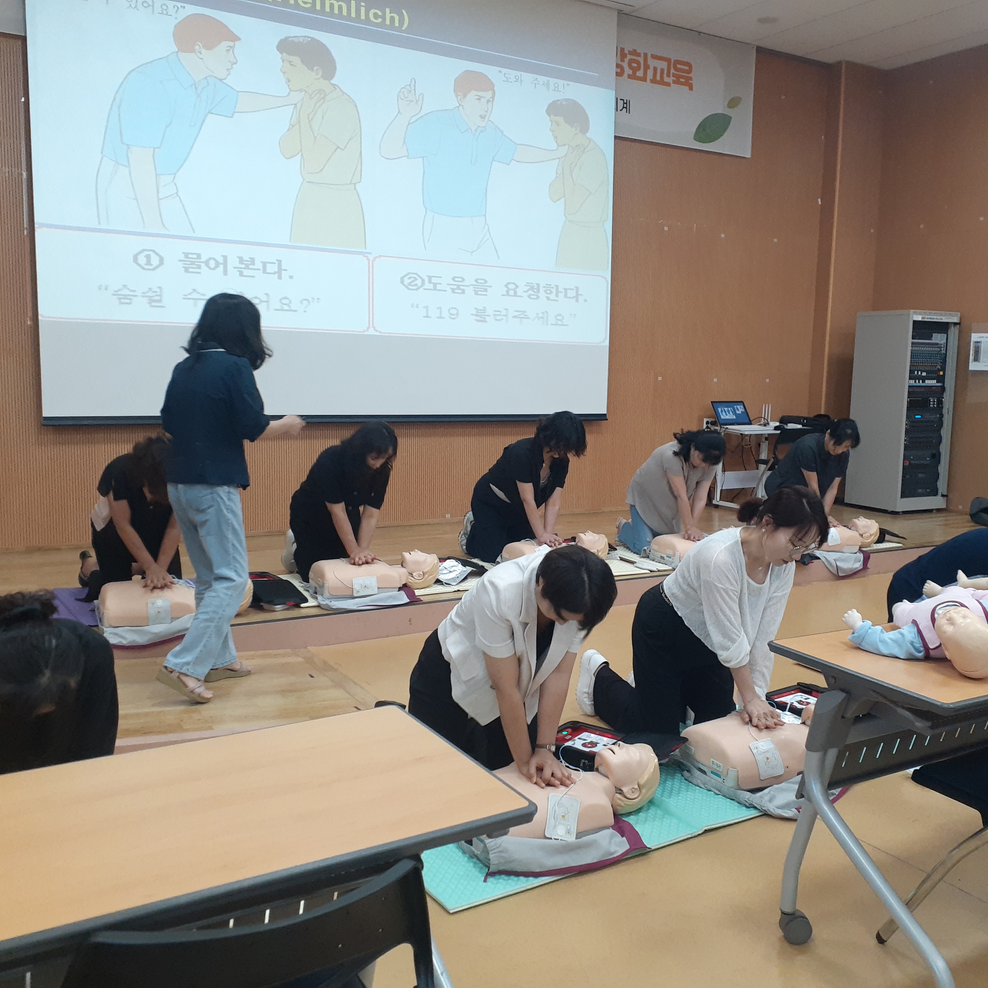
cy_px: 496
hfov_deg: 50.7
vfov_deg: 51.1
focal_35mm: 32
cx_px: 596
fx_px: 1033
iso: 200
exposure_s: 1/60
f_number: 1.9
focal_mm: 3.6
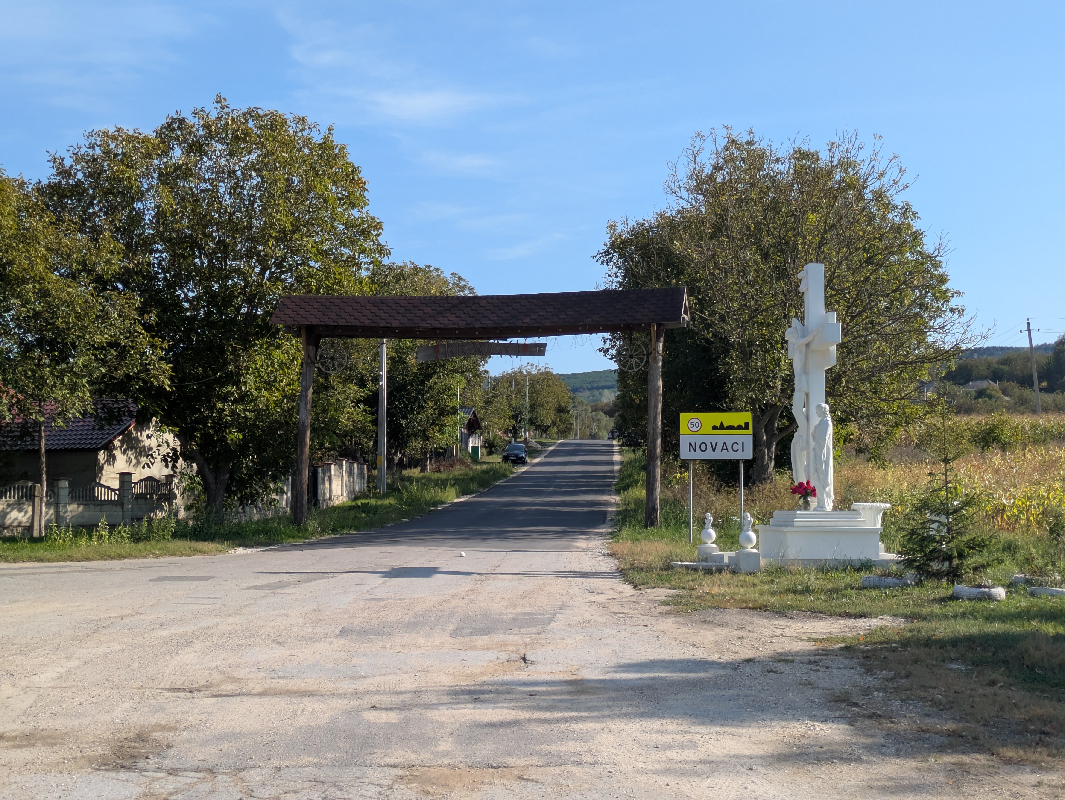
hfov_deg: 37.5
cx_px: 532
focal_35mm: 51
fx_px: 1570
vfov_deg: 28.6
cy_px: 400
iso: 51
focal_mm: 5.43
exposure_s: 1/1610
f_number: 1.89
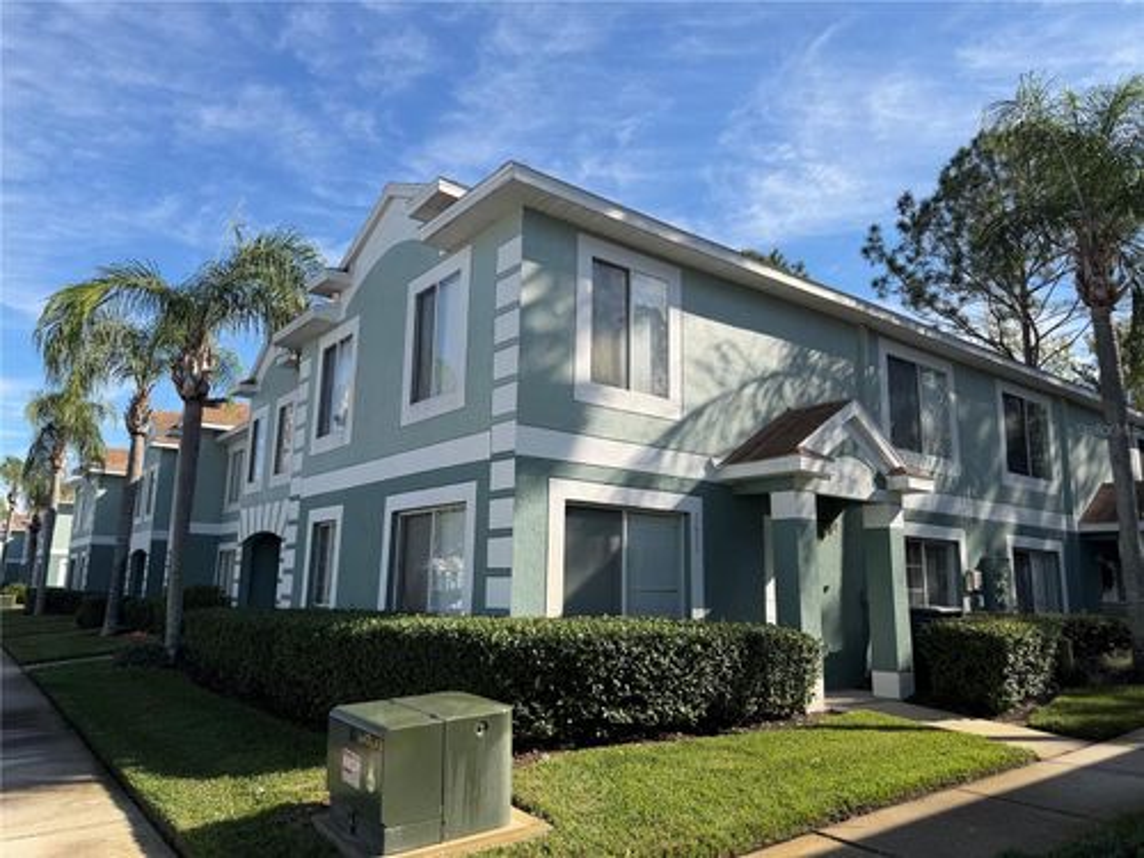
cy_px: 429
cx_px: 572
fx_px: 793
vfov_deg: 56.8
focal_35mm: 24
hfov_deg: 71.6
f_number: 1.78
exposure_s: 1/3279
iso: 80
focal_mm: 6.76
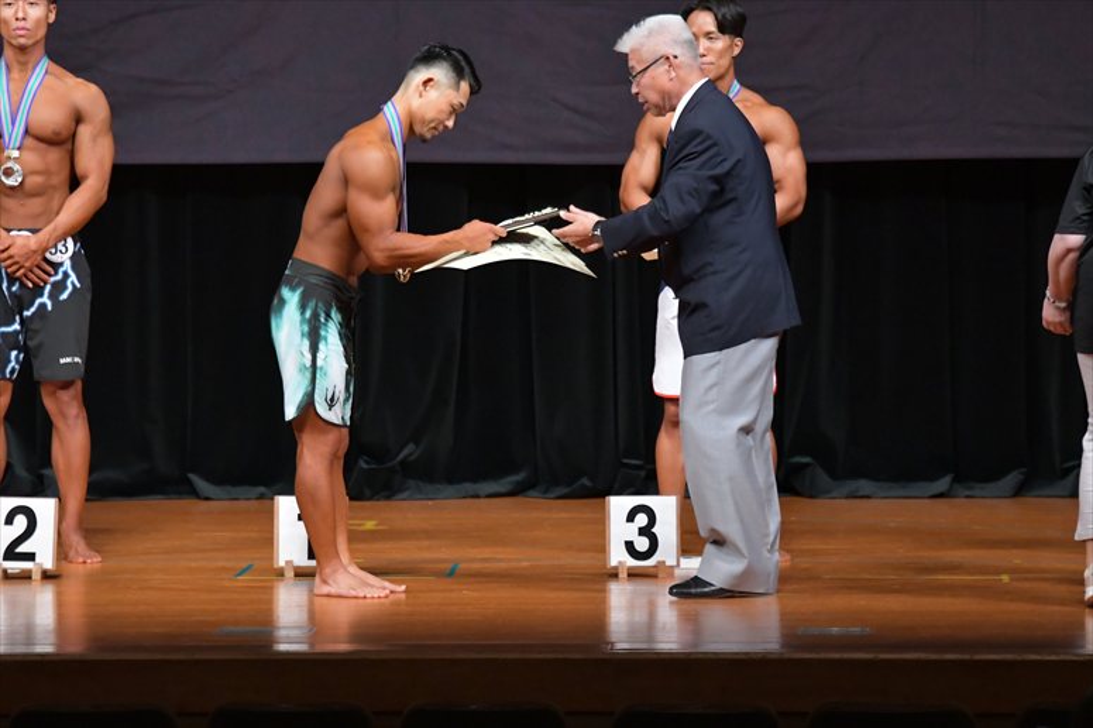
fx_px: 8194
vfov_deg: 5.1
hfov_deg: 7.6
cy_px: 364
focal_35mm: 270
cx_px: 546
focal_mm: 180
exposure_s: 1/400
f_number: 5.6
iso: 5000
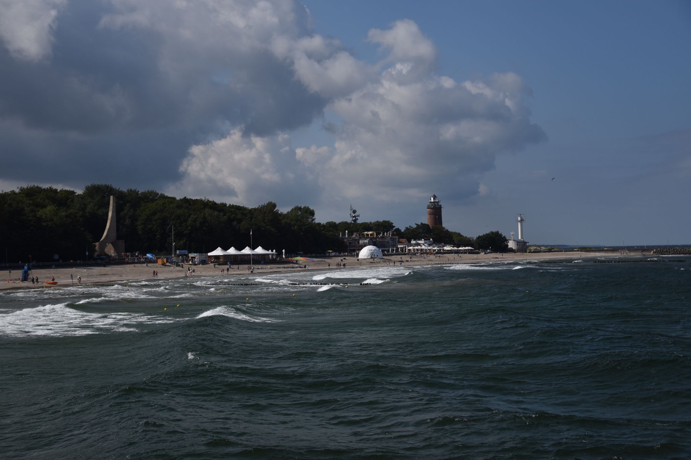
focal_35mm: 52
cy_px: 230
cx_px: 346
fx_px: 1008
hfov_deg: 37.9
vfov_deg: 25.7
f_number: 4.5
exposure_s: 1/3200
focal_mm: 35
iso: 100
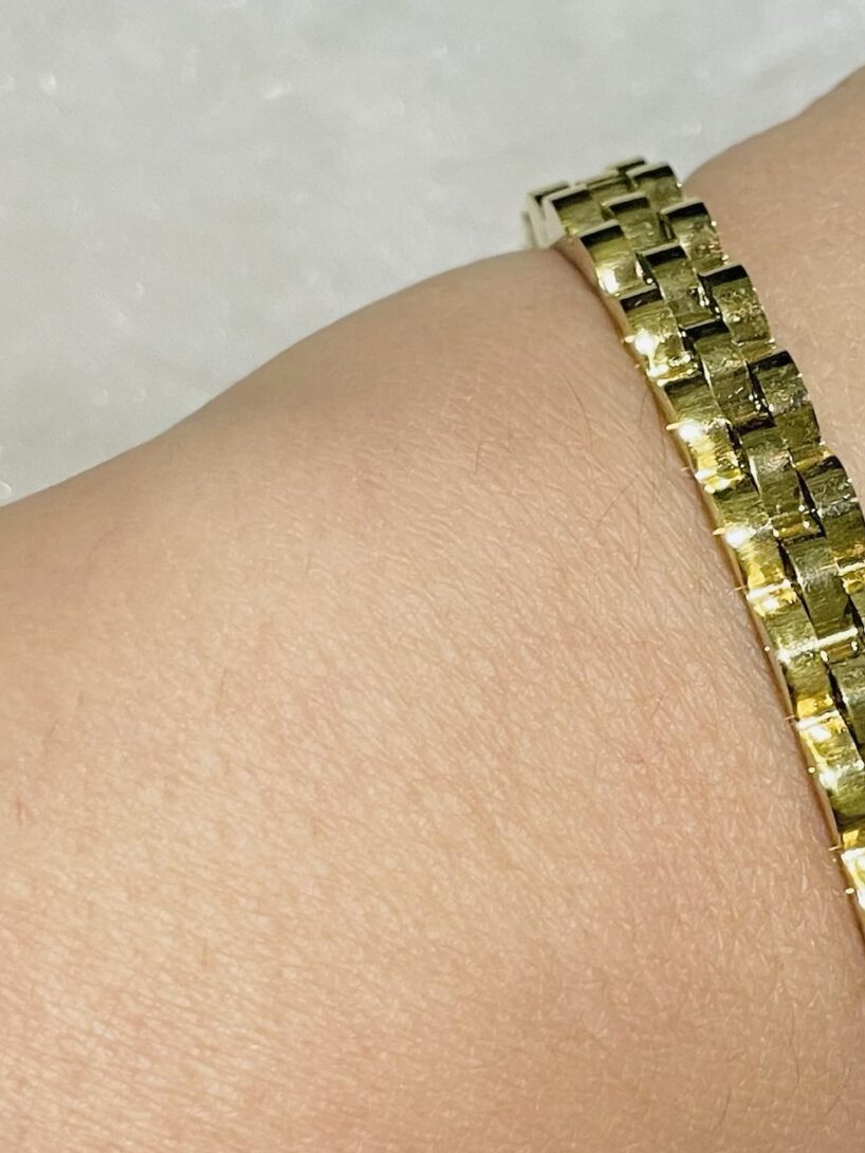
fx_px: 2033
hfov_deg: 23.6
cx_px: 728
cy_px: 429
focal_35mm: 61
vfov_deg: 31.5
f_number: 1.6
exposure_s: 1/50
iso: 125
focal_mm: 4.2
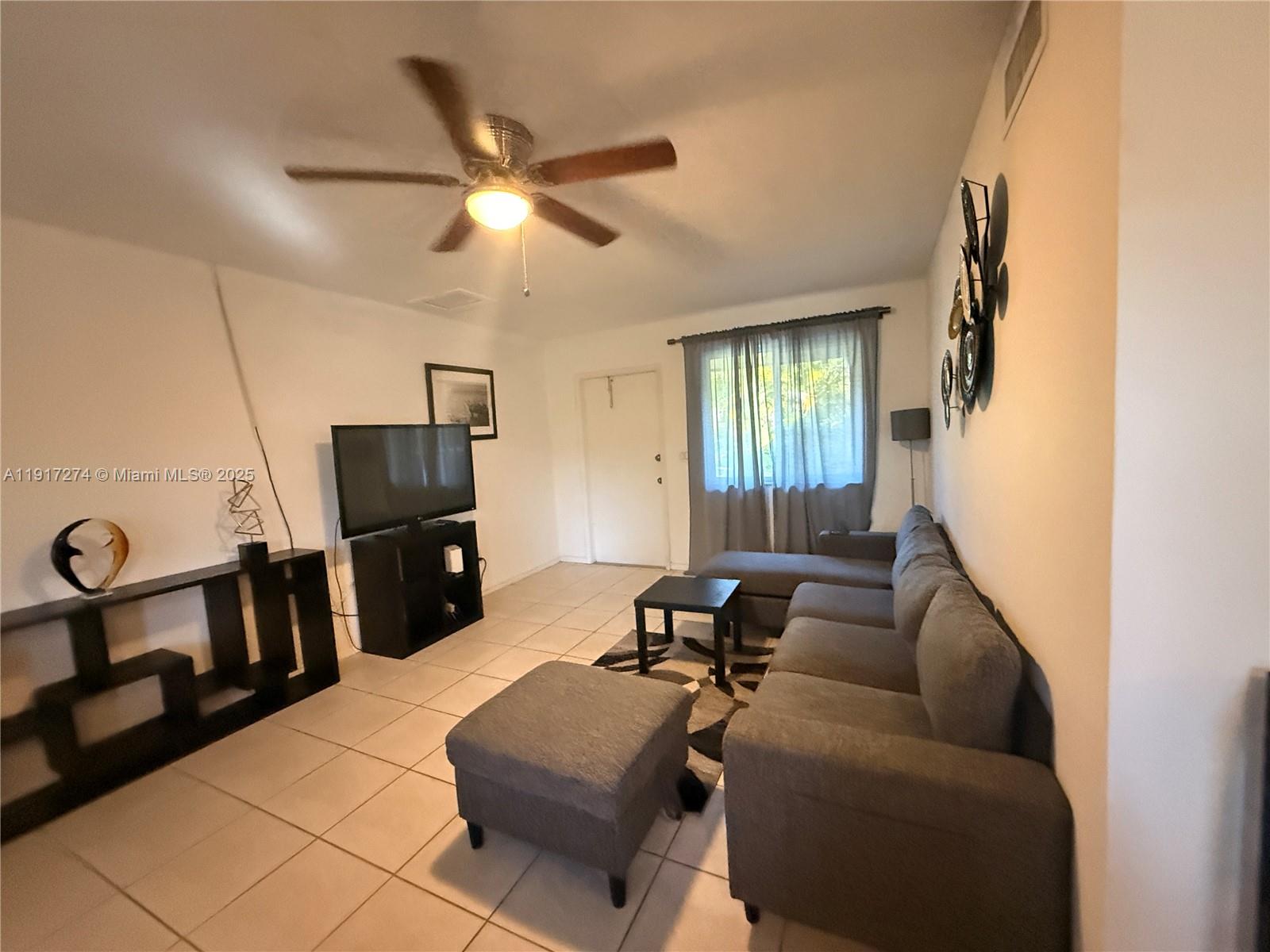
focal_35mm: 14
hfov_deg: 102.1
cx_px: 635
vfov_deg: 85.7
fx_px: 514
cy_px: 476
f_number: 2.2
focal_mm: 2.22
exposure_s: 1/60
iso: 1250
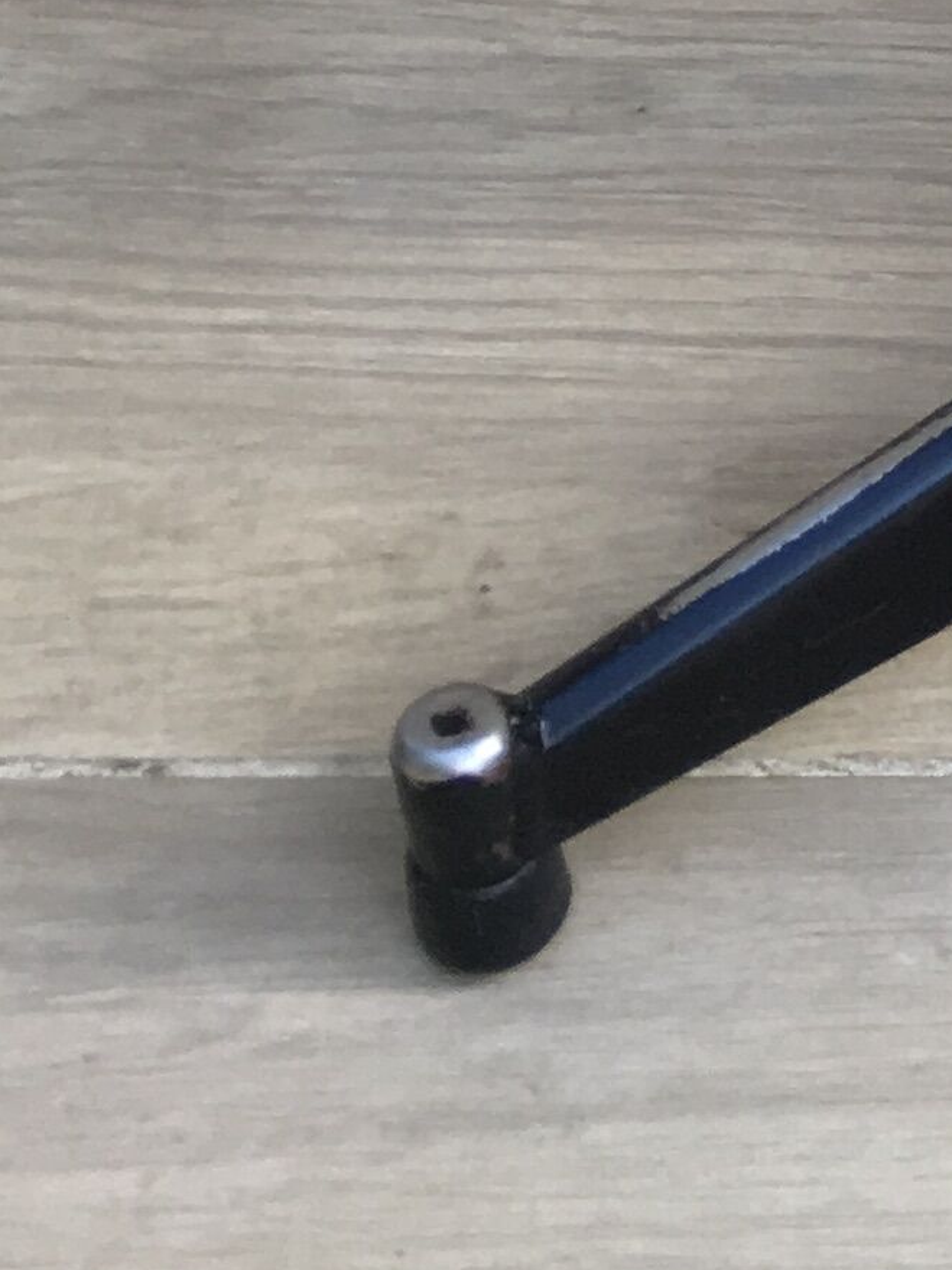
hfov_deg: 10.2
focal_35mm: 133
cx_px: 1952
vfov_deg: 13.2
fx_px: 4878
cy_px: -1072
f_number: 2.2
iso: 25
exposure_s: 1/100
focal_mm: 4.15
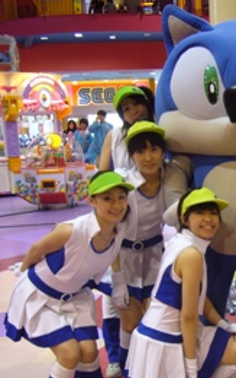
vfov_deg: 33.7
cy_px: 248
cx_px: 227
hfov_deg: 21.0
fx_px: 618
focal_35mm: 60
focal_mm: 5.8
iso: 160
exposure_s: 1/15
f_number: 2.8
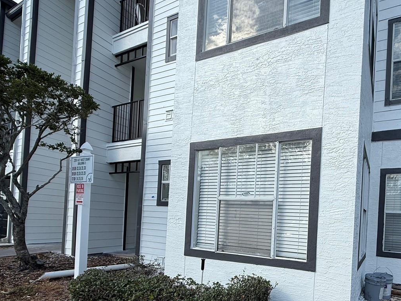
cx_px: 267
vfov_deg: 58.7
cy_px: 217
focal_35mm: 22
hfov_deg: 74.1
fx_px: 255
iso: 50
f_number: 2.2
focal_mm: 2.22
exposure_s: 1/1534
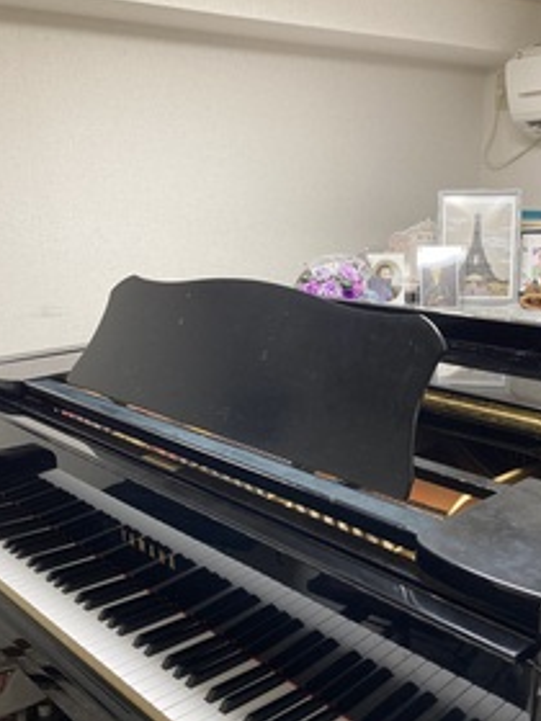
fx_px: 750
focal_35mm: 36
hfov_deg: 39.5
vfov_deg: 51.3
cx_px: 327
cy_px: 397
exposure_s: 1/60
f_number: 1.8
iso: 100
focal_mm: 3.99
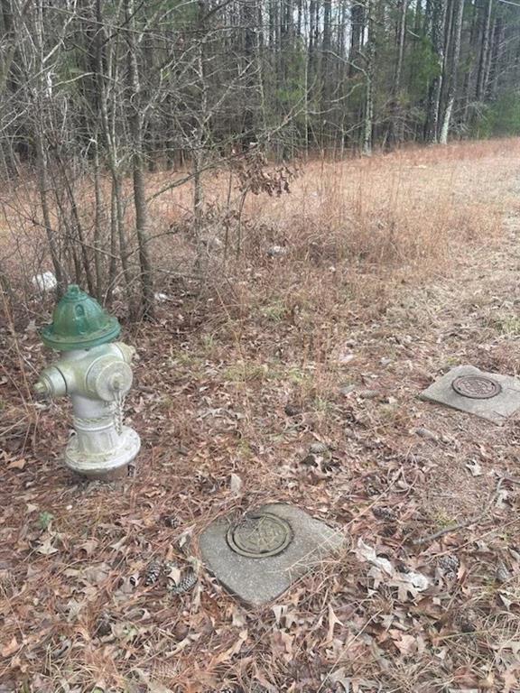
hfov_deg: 54.9
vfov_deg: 69.4
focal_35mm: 25
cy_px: 346
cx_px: 260
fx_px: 501
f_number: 1.6
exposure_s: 1/332
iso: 32
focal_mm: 5.1
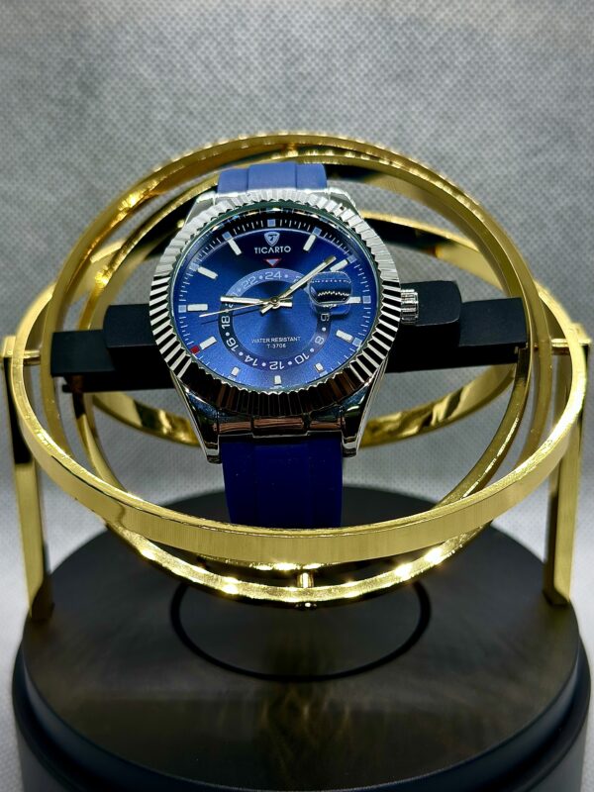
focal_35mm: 48
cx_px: 297
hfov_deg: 30.3
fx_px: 1098
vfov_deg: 39.7
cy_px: 396
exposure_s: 1/246
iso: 80
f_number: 1.78
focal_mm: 6.86
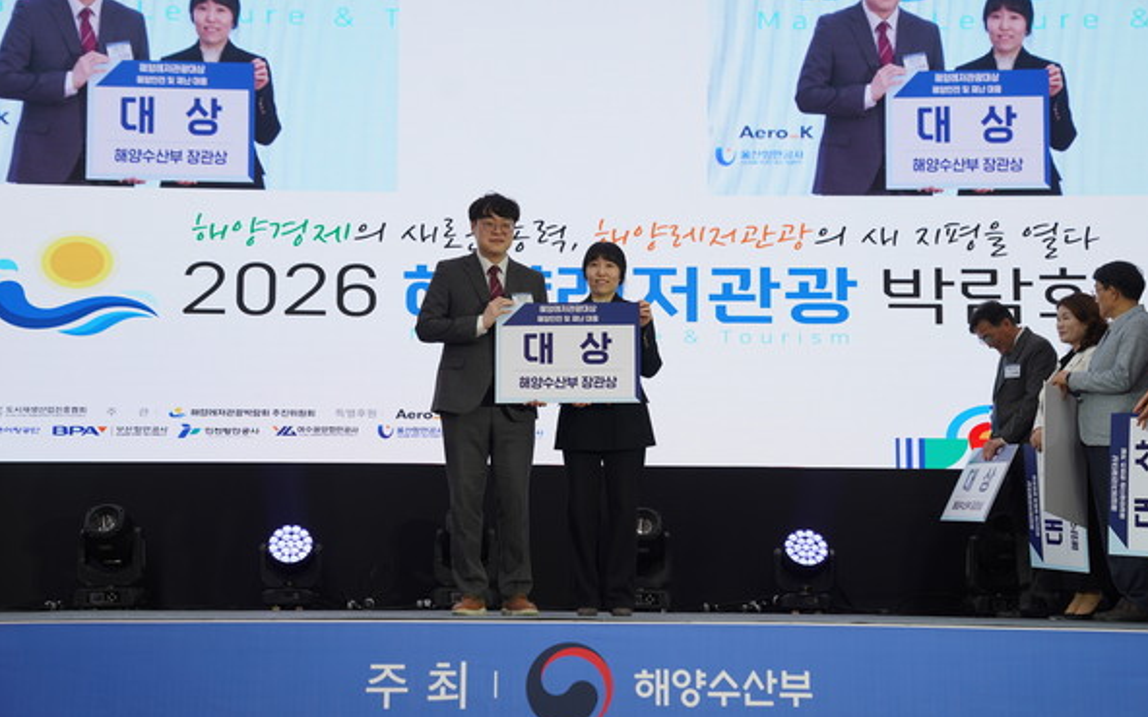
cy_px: 370
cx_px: 580
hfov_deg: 33.0
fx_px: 1940
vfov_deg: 21.0
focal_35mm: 62
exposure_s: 1/60
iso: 160
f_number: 4
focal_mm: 60
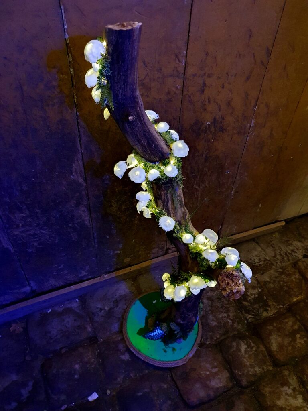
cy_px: 206
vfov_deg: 67.3
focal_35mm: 26
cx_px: 154
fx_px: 308
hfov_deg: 53.1
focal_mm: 4.32
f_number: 1.5
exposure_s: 1/50
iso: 800
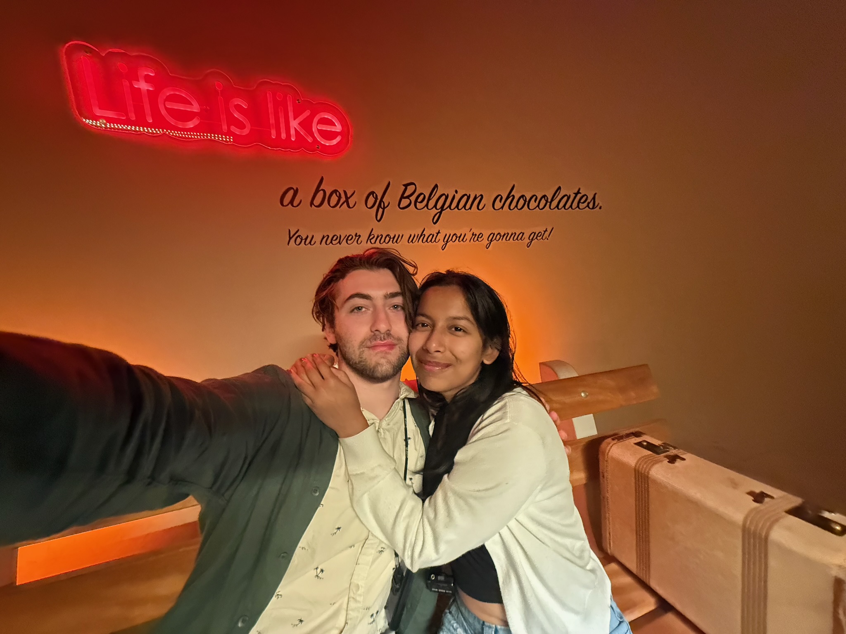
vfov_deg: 85.7
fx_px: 342
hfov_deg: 102.1
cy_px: 317
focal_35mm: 14
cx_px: 423
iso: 1000
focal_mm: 2.22
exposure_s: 1/50
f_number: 2.2
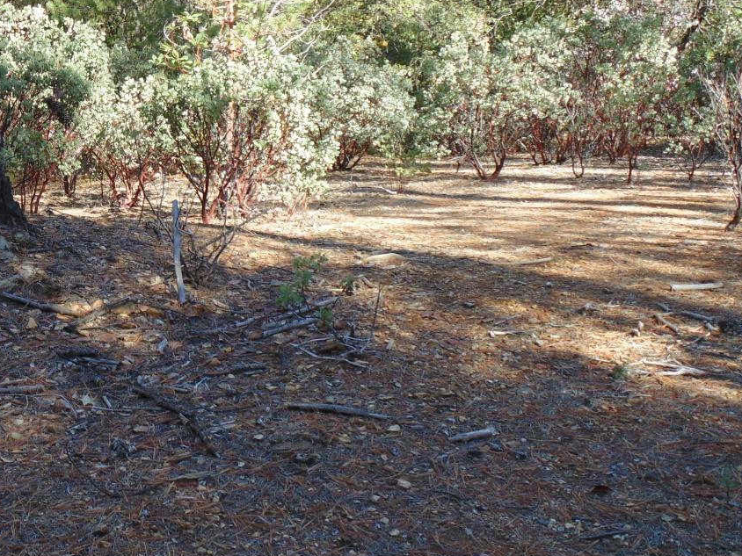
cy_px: 202
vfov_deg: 30.1
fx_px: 1029
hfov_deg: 37.4
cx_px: 91
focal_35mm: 48
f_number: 3.2
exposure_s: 1/160
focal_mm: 4.8
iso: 80
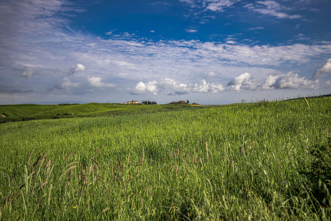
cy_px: 110
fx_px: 322
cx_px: 166
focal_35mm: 35
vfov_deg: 37.9
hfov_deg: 54.4
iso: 50
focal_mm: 35
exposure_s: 1/500
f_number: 4
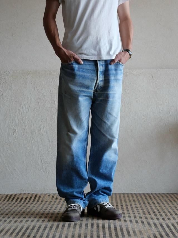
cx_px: 89
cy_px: 119
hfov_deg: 19.4
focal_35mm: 76
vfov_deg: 25.7
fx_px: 521
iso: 800
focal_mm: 38
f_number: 3.9
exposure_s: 1/100
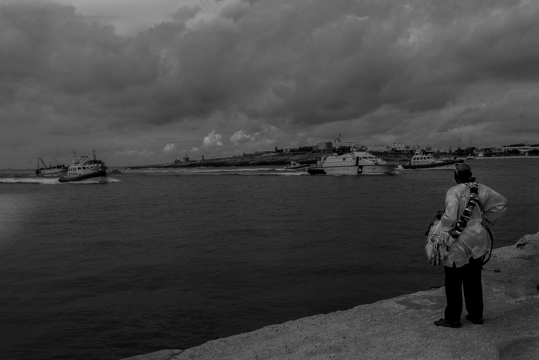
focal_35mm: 36
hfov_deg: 53.1
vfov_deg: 36.9
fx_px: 539
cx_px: 270
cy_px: 180
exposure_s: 1/60
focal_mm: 24
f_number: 18
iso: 100
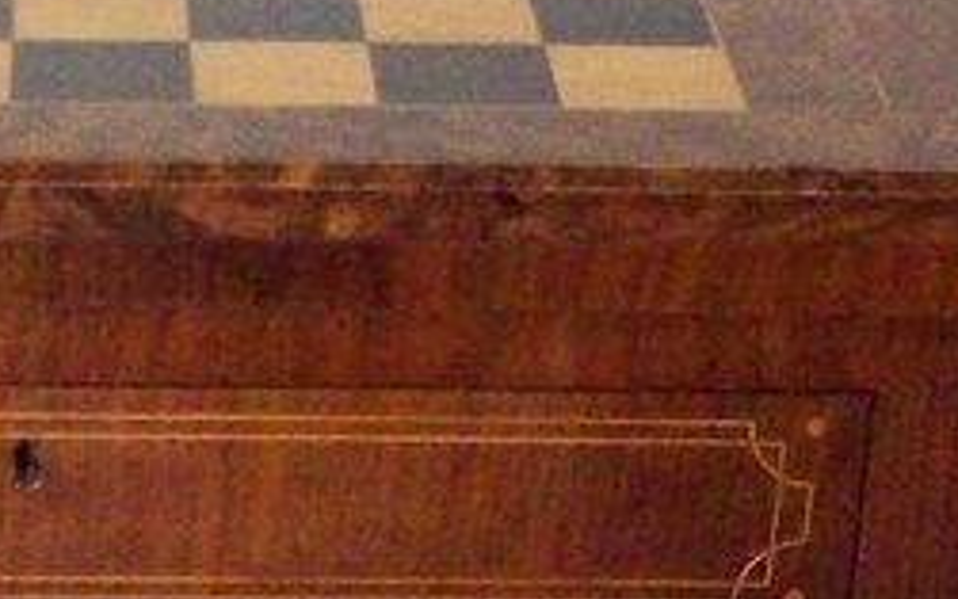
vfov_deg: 8.2
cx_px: 95
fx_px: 4074
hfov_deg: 13.3
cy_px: 1003
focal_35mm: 156
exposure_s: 1/128
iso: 624
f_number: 2.8
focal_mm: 6.2
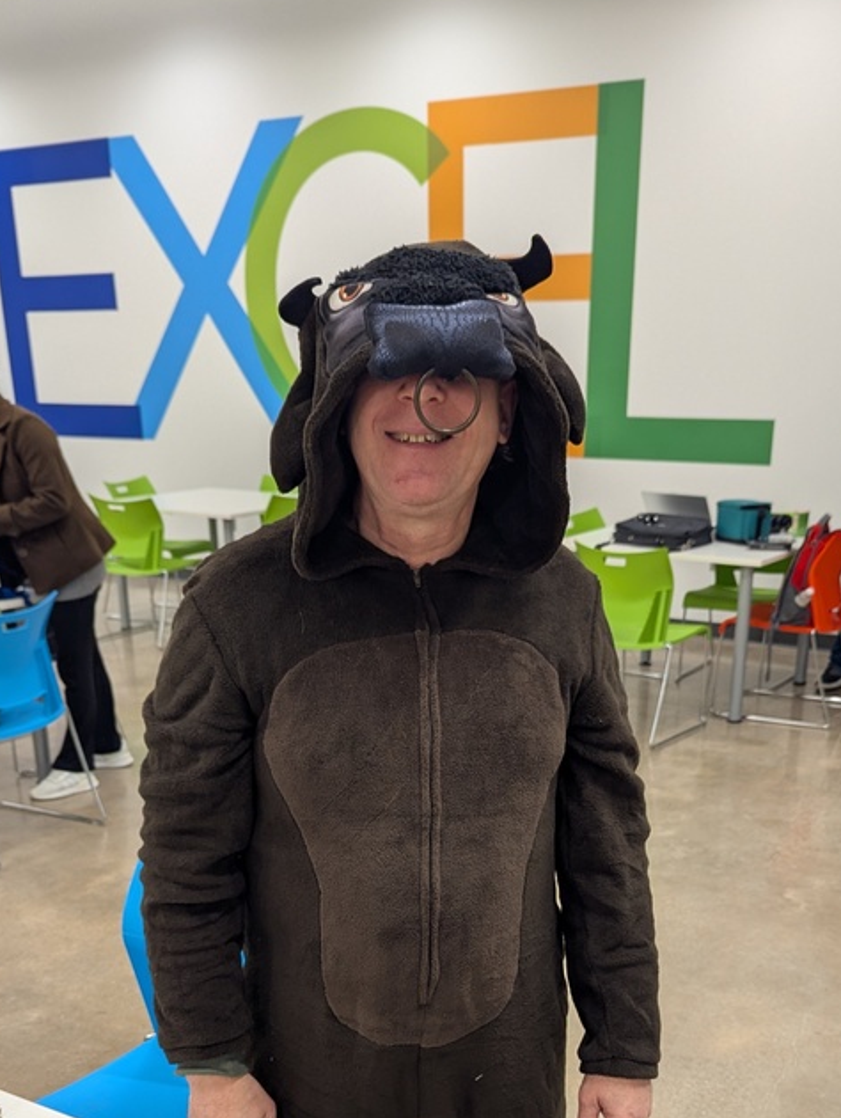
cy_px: 882
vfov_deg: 45.6
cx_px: 444
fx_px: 1261
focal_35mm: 39
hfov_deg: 36.9
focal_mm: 6.81
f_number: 1.85
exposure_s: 1/43
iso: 91
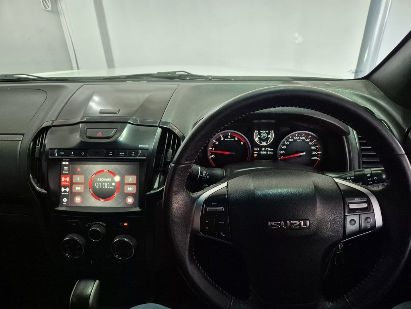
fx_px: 273
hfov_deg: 73.9
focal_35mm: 23
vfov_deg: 58.9
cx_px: 206
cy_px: 154
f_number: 1.8
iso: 1000
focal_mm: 5.4
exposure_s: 1/100
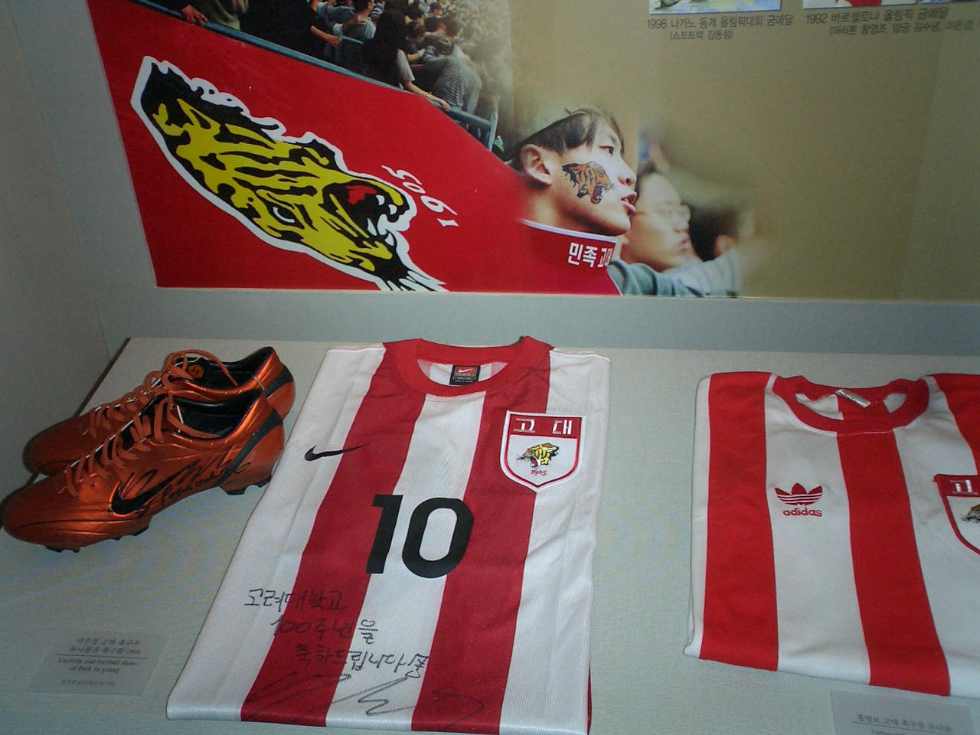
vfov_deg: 38.7
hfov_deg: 50.1
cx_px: 490
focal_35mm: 37
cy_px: 368
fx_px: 1047
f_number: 3.5
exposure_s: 1/40
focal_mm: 5.6
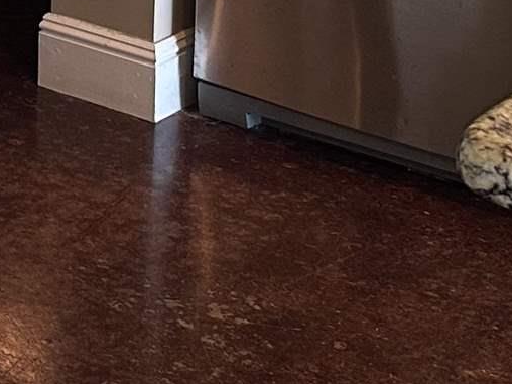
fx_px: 2145
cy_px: -339
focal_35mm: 145
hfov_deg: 12.6
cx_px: -346
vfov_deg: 9.6
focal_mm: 6.86
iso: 125
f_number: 1.78
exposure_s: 1/60
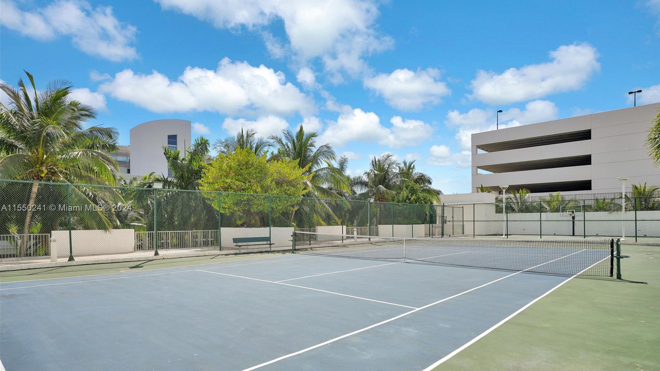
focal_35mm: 21
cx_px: 330
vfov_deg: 53.5
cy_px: 209
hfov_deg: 83.8
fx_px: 368
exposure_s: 1/250
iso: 64
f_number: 7.1
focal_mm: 20
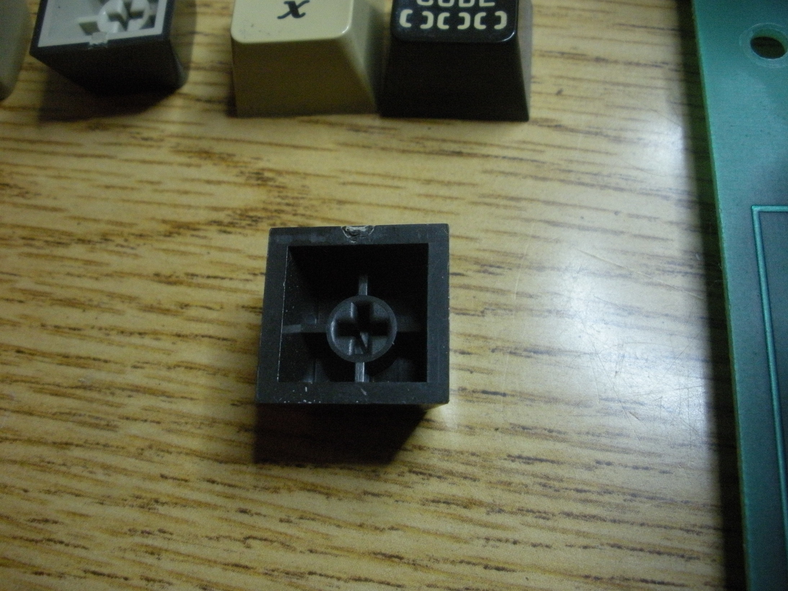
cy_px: 296
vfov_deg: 39.7
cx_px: 394
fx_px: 820
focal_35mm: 36
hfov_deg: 51.4
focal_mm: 6.3
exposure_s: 1/36.1
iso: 400
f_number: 3.5
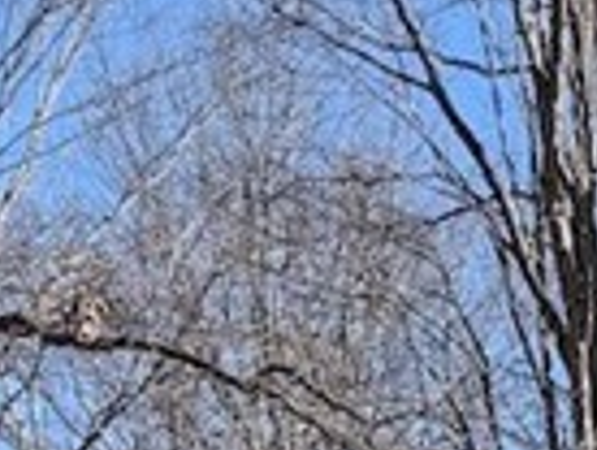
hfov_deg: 10.1
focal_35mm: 178
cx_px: 1268
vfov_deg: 7.6
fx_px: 3075
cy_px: 1212
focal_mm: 6.76
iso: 80
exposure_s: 1/2703
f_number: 1.78
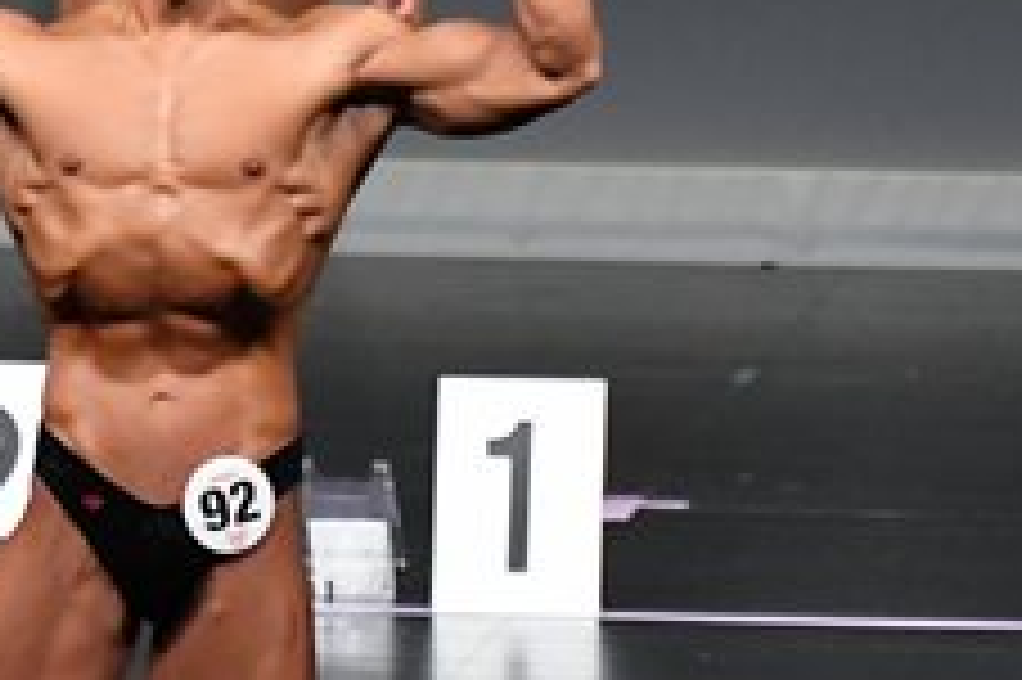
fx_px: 24736
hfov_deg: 2.4
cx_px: 561
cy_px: 626
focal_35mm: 872
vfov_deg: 1.6
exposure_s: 1/400
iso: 5000
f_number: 5.6
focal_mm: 170
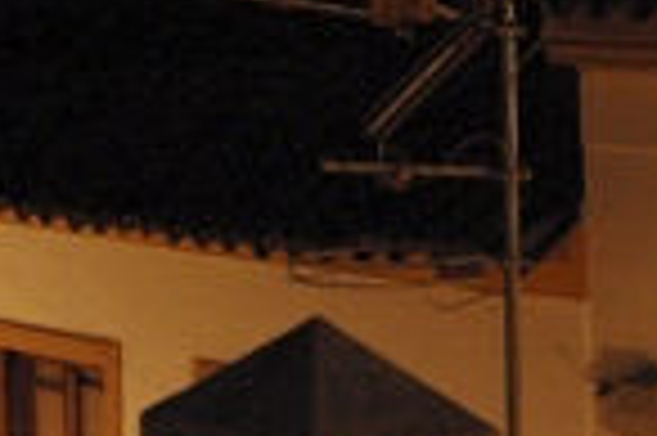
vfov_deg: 7.0
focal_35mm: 190
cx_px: 72
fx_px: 3467
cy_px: -373
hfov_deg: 10.8
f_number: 5.6
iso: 1600
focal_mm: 29
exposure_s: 1/1.6
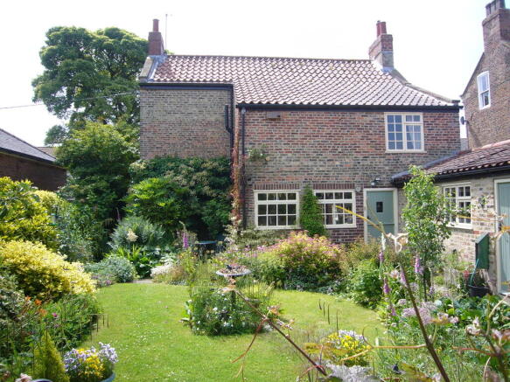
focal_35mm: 28
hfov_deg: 63.5
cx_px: 255
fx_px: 412
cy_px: 191
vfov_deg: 49.7
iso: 80
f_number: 2.8
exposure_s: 1/400
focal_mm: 4.6
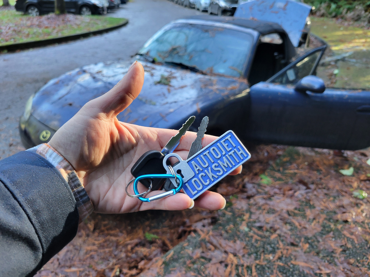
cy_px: 138
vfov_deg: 53.1
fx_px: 278
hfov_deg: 67.3
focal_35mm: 26
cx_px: 185
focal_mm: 5.4
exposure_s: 1/120
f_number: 1.8
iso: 125
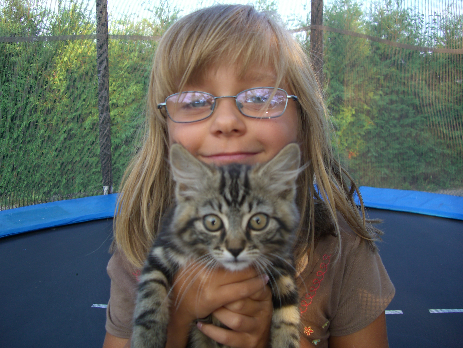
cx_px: 232
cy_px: 174
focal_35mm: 38
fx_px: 508
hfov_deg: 49.0
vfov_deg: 37.7
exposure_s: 1/60
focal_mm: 7.9
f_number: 2.8
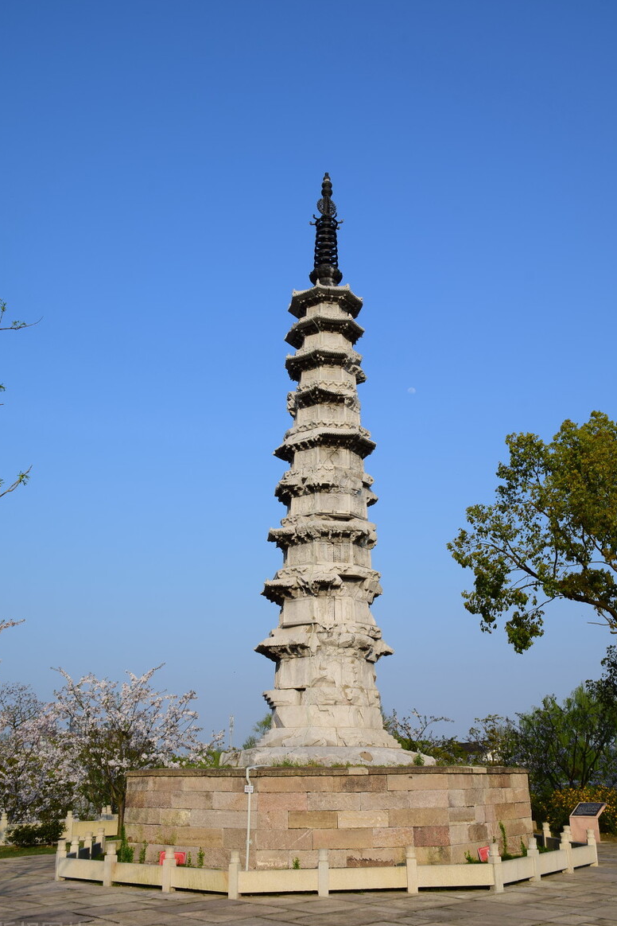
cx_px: 307
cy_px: 475
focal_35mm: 34
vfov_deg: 55.8
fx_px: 874
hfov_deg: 38.9
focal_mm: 22
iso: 100
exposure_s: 1/100
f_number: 16
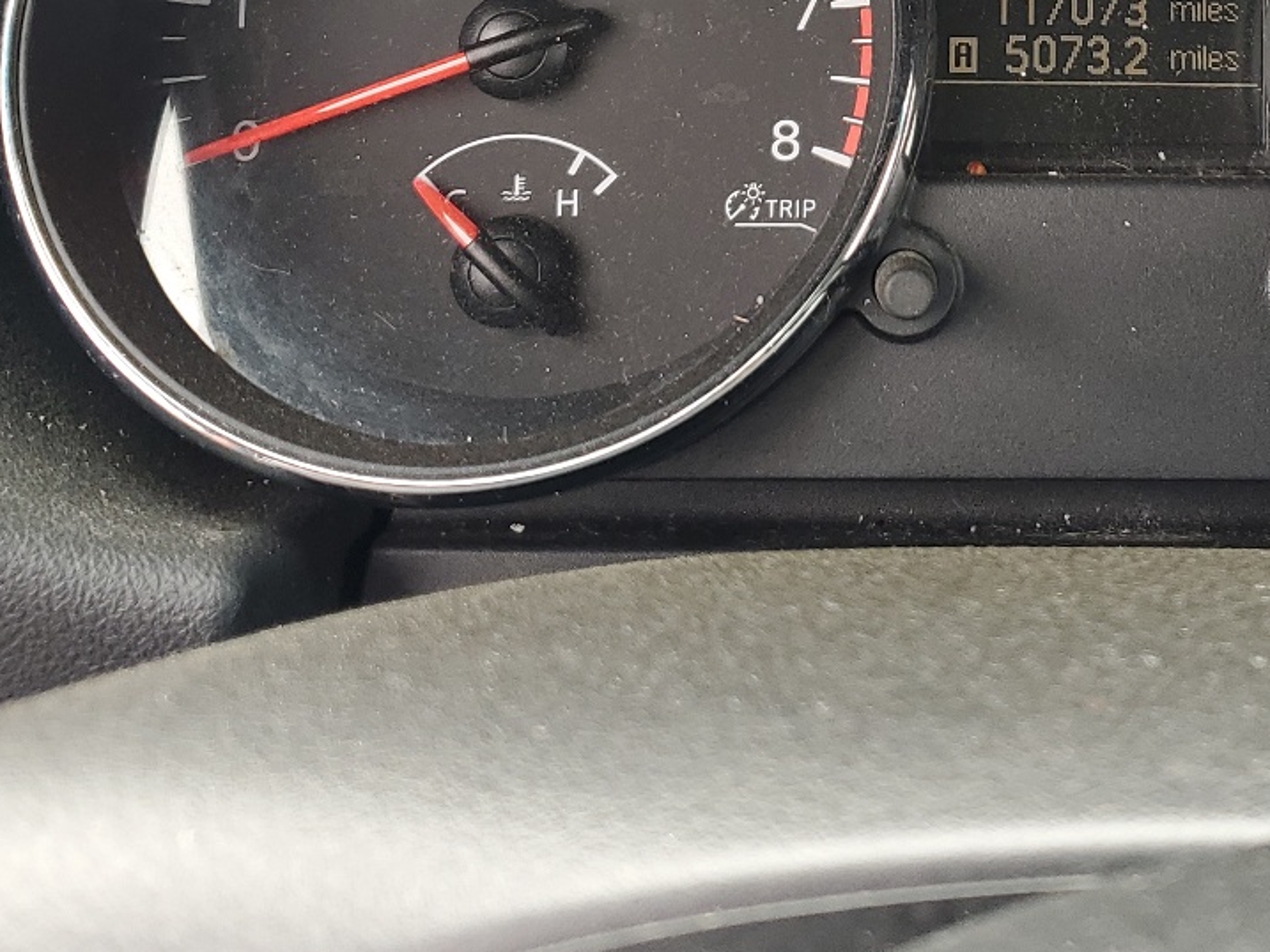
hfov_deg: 32.5
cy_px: -88
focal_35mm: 58
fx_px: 2128
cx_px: 981
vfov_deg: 23.7
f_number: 1.5
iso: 50
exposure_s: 1/182
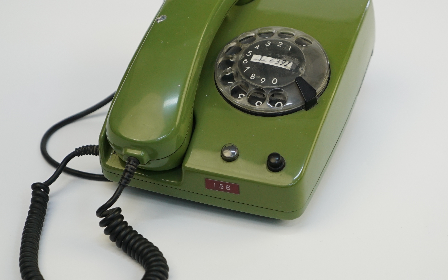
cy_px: 122
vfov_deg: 11.7
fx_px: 1368
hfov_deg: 18.6
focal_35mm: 112
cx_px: 228
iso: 800
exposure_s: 1/100
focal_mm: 70
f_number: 4
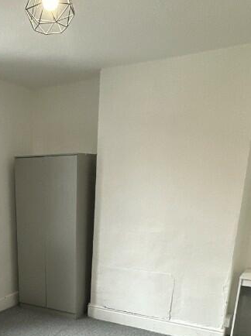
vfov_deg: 47.8
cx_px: 89
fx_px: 320
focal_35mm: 33
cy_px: 321
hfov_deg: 42.4
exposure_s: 1/100
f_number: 2.2
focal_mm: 2.22
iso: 160
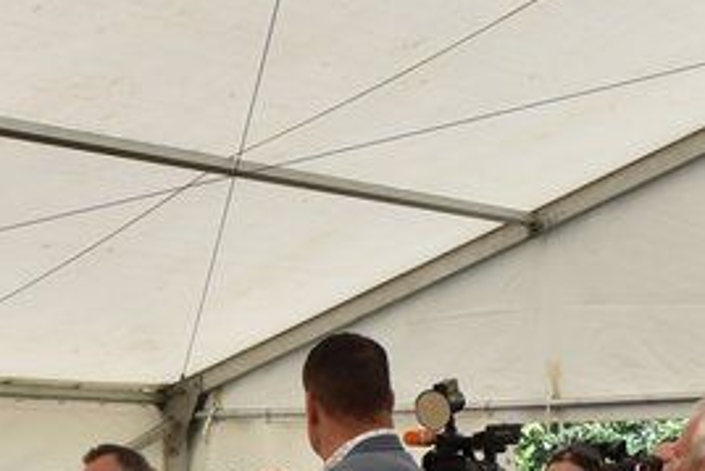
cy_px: 533
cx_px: -174
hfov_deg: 18.6
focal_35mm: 103
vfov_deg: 13.0
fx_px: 2018
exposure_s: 1/160
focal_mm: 18
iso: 100
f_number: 6.3
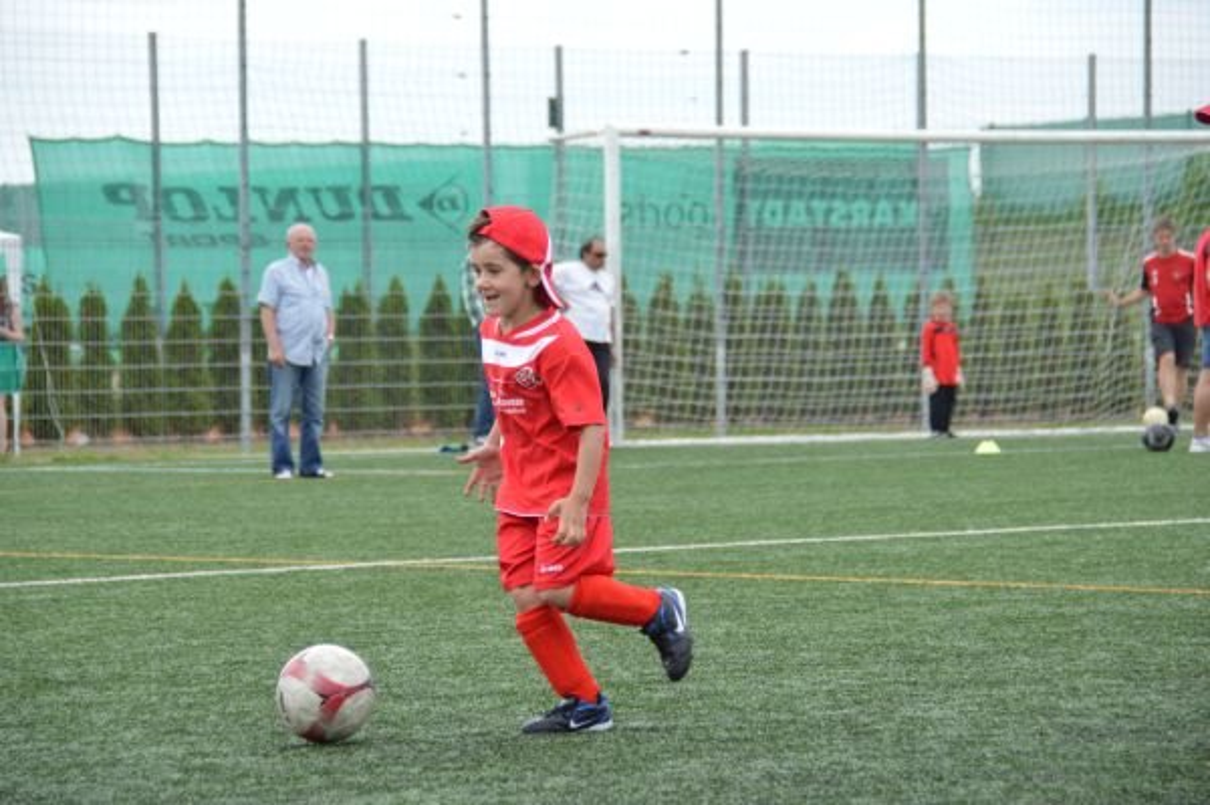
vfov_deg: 8.7
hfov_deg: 13.1
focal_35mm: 158
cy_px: 402
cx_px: 605
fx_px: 5289
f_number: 5.3
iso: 400
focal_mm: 105
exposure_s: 1/800
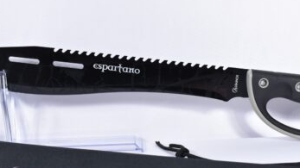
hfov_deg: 24.5
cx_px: 136
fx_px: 692
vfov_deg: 13.8
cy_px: 132
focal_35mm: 87
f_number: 5
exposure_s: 1/60
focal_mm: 32
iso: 640
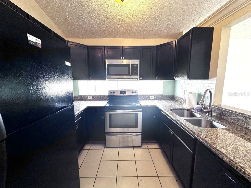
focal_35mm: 14
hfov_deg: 102.1
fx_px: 102
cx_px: 126
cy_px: 94
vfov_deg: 85.7
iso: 160
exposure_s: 1/60
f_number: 2.2
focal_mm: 2.22
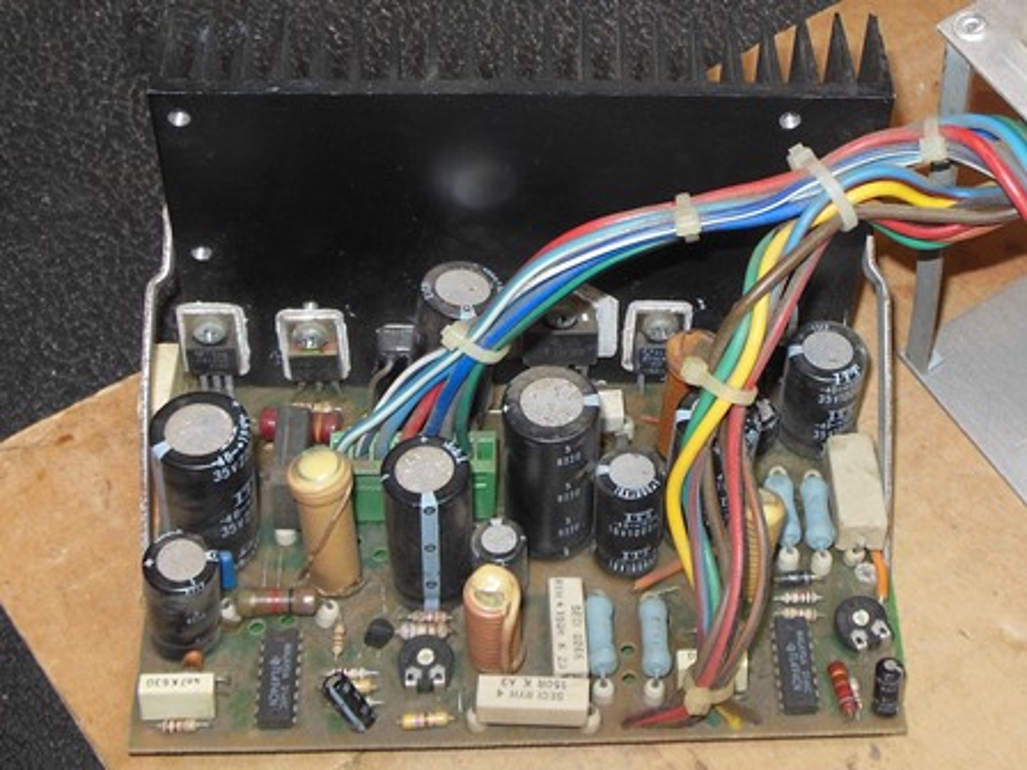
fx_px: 979
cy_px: 385
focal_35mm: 33
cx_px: 514
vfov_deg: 42.9
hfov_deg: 55.4
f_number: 3.5
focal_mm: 6
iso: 125
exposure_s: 1/30
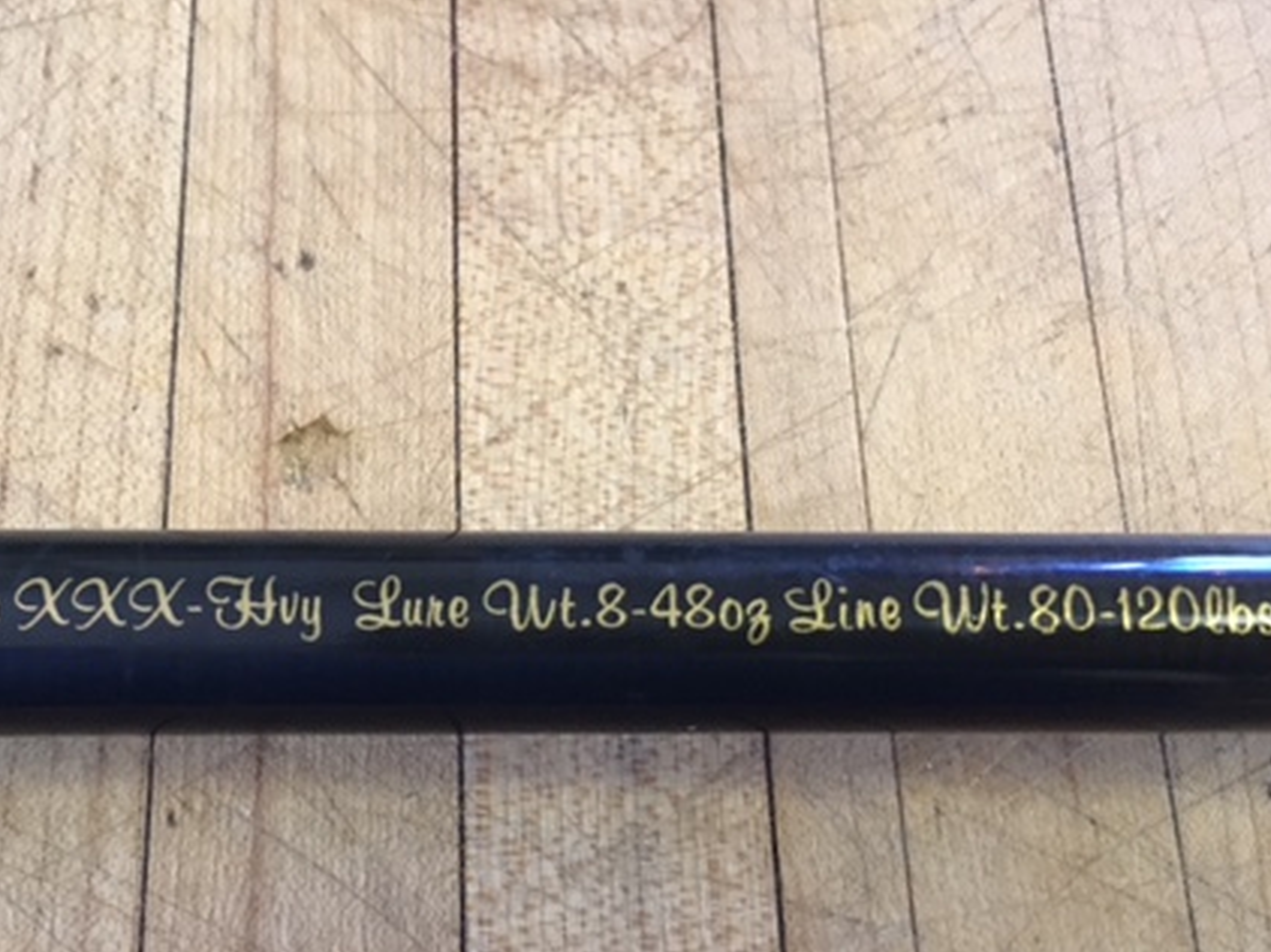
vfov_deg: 32.8
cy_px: 524
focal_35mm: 44
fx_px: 1615
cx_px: 407
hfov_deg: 42.3
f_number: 2.2
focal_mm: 4.15
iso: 200
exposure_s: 1/20
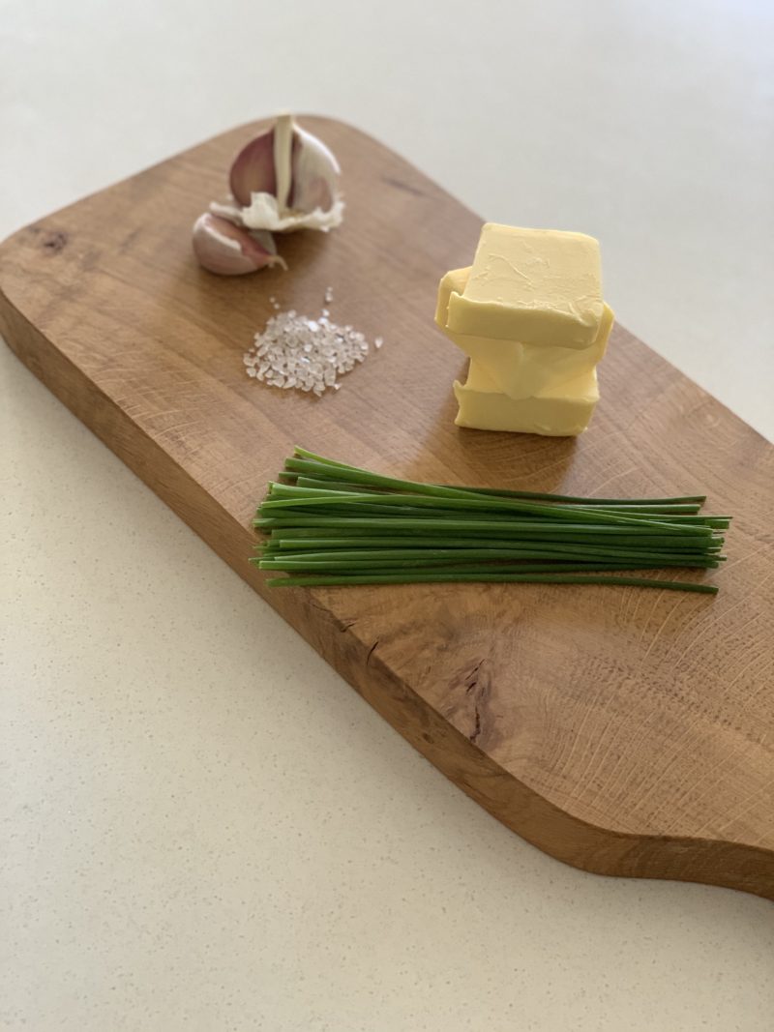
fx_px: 1551
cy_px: 516
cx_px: 387
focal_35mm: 52
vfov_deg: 36.8
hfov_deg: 28.0
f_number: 2.4
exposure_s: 1/60
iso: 160
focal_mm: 6
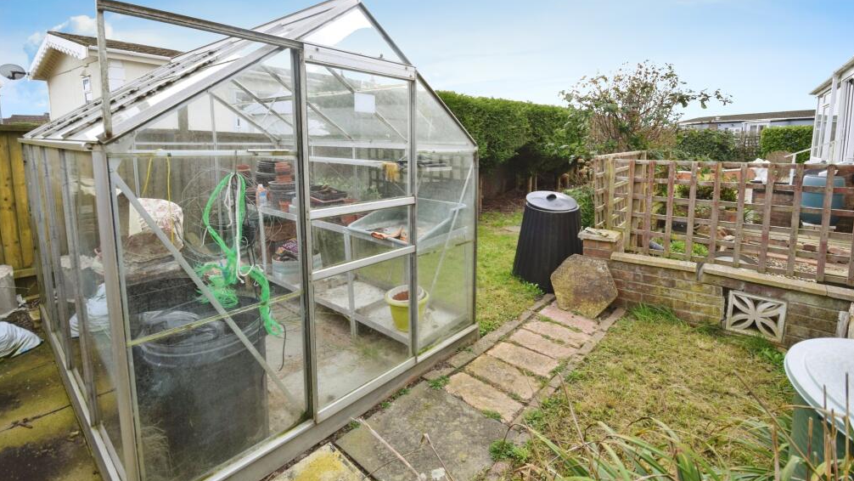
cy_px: 231
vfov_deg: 67.1
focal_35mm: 16
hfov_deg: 99.4
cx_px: 432
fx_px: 362
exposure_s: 1/200
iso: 400
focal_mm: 10
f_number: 7.1
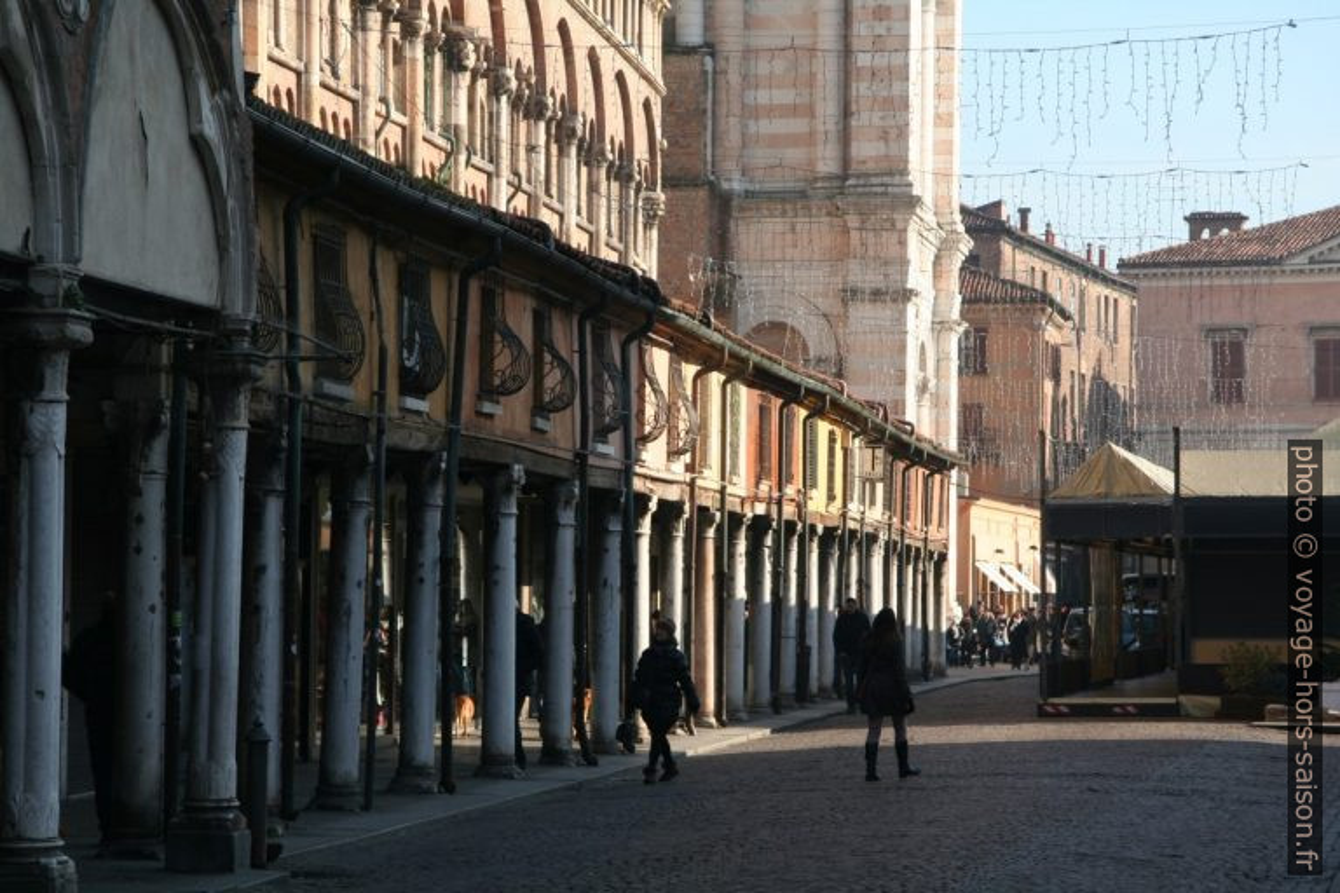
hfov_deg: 17.8
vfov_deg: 11.9
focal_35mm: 115
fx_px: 4280
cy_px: 446
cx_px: 670
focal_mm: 72
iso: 100
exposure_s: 1/160
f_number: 8
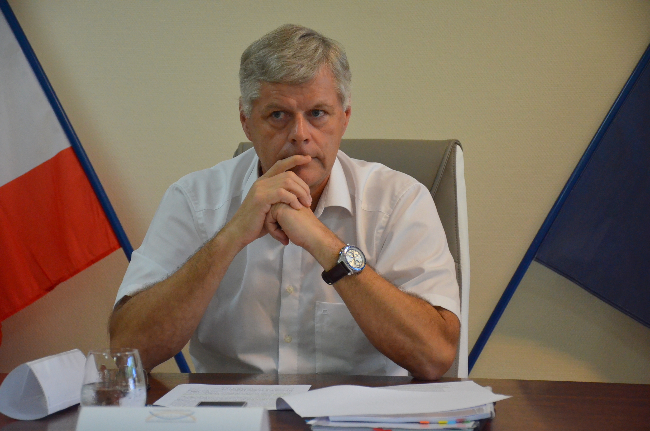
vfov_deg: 13.0
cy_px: 216
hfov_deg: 19.5
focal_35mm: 105
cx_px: 325
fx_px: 1892
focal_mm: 70
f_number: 5
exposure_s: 1/125
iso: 2500
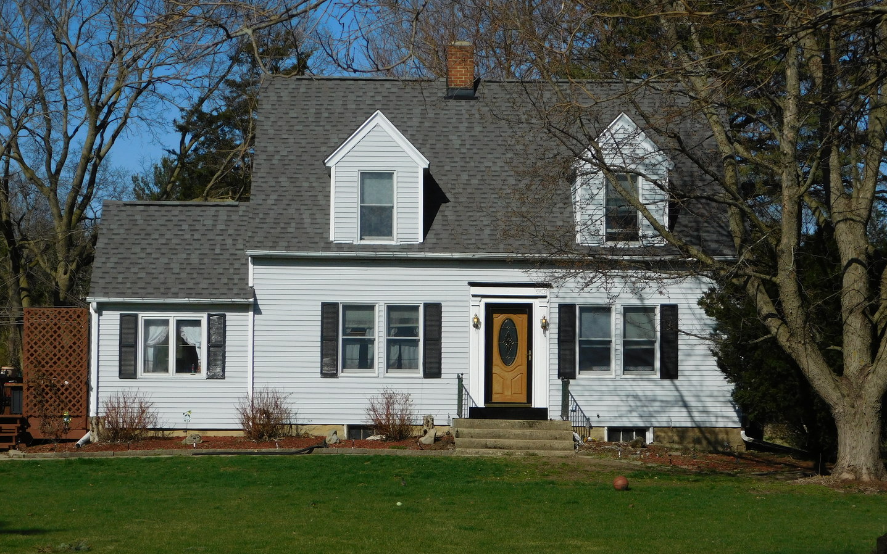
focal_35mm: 85
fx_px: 2055
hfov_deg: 24.4
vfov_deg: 15.4
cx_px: 444
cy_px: 319
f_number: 8.8
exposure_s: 1/500
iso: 125
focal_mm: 14.2
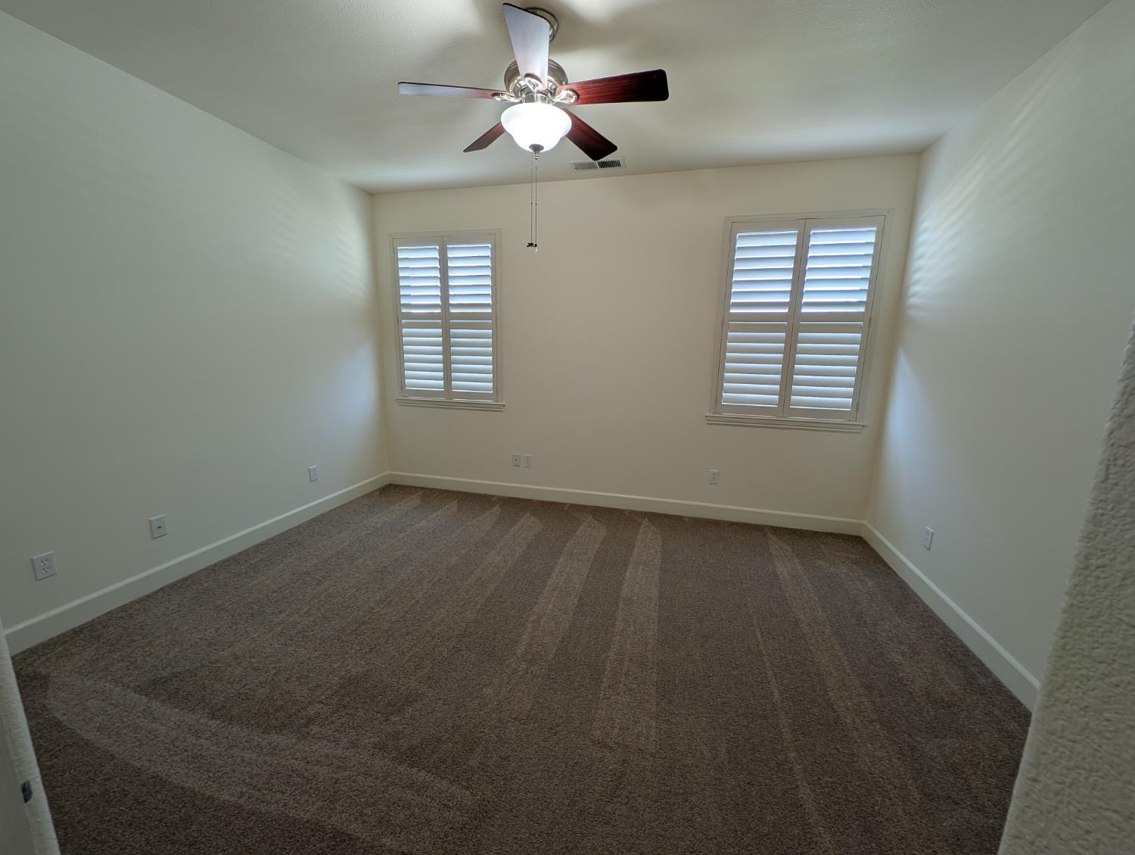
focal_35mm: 12
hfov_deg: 110.5
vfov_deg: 94.6
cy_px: 428
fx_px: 394
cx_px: 568
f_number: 1.95
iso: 61
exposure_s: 1/120
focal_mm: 2.23
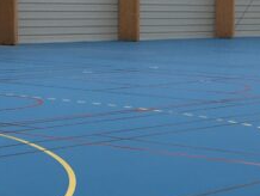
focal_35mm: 136
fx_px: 1023
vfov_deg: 10.9
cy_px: 184
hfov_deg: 14.4
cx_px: 187
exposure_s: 1/119
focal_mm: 4.15
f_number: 2.2
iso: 25
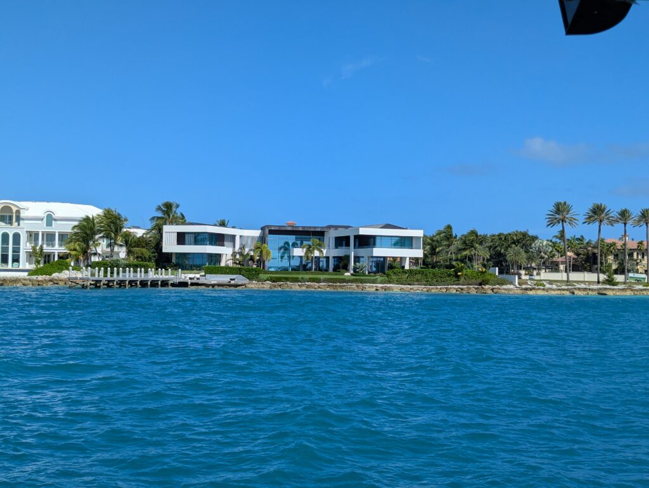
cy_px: 244
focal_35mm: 48
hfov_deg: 39.6
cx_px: 324
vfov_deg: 30.3
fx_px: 901
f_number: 1.85
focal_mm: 6.81
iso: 43
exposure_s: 1/4219
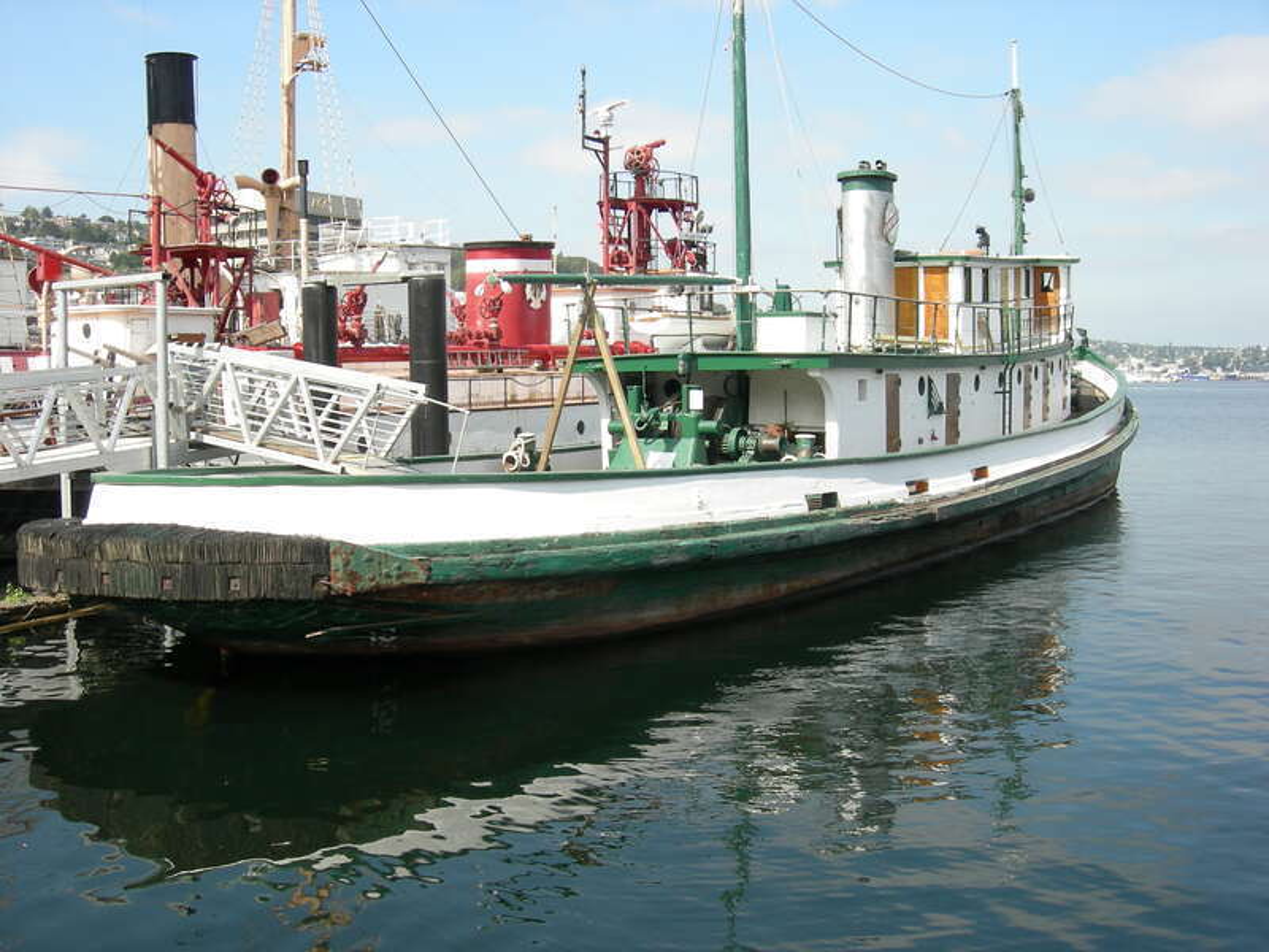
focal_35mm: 36
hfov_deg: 51.4
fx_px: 1320
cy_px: 476
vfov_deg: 39.7
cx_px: 634
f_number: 5.4
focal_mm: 7.5
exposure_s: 1/197
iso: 64
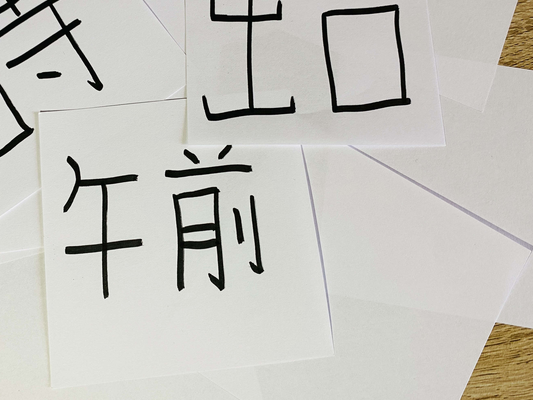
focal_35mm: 40
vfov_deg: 35.6
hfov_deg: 46.0
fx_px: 616
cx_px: 174
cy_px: 135
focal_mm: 4.25
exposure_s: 1/50
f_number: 1.8
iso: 64
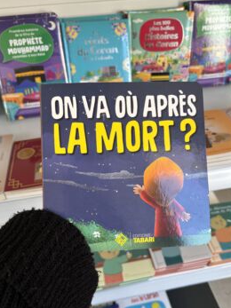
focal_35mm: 30
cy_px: 162
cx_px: 117
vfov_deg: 59.9
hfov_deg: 46.8
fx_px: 267
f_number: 1.6
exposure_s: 1/100
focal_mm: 5.96
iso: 50
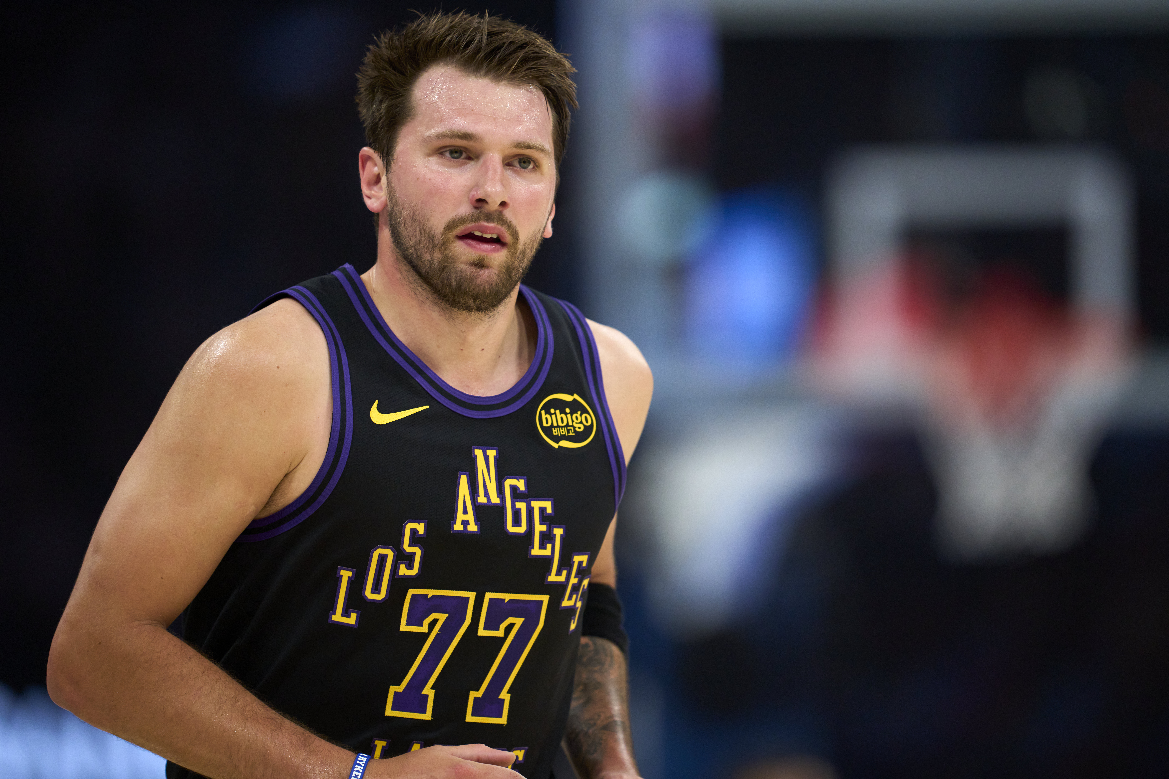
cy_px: 390
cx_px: 584
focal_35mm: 400
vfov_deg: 3.4
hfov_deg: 5.2
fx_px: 12988
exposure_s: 1/1250
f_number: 2.8
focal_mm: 400
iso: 3200
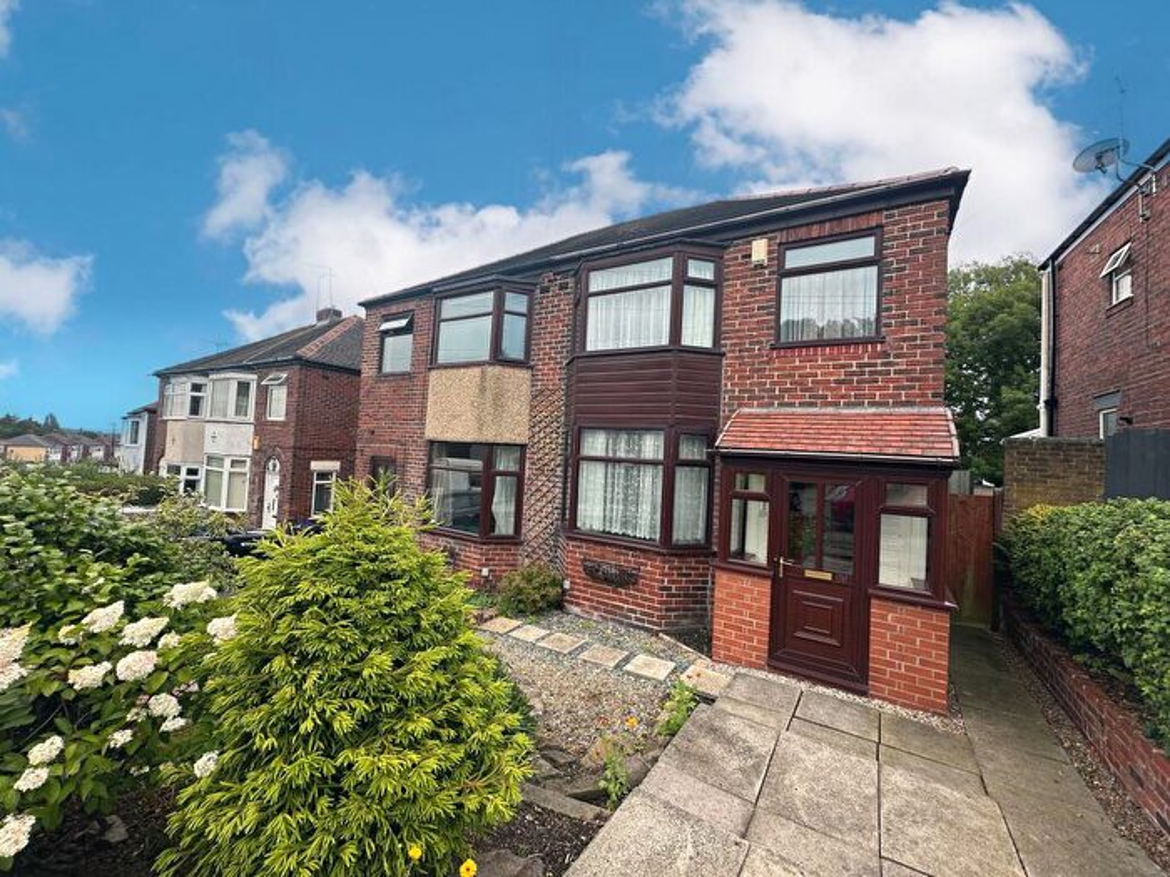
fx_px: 473
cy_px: 438
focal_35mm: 14
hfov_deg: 102.1
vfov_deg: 85.7
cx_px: 585
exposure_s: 1/291
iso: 40
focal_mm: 2.22
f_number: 2.2
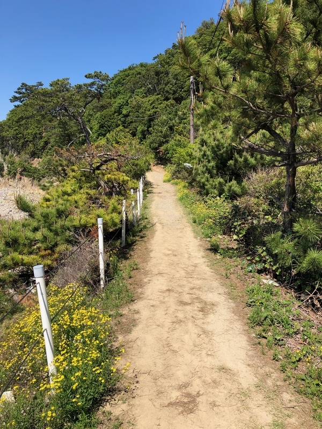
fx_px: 347
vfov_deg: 63.4
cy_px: 214
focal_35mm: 28
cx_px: 161
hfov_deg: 49.7
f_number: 1.8
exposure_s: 1/1845
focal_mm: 3.99
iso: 20
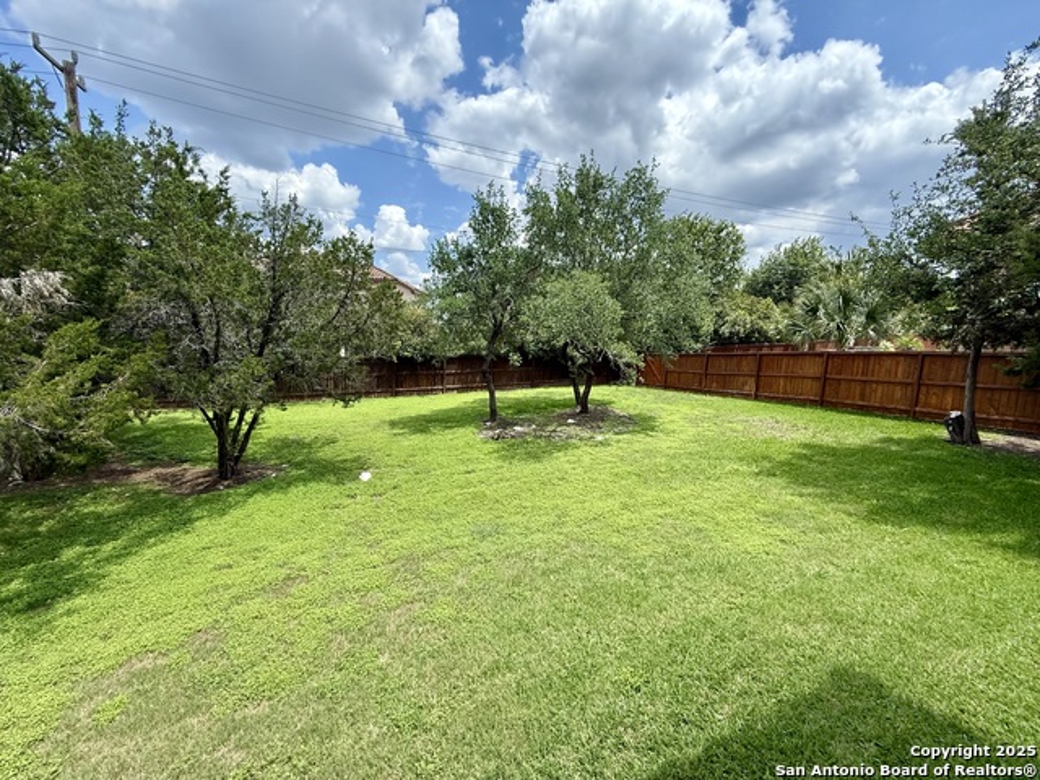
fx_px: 421
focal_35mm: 14
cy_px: 390
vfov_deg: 85.7
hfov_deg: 102.1
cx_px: 520
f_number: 2.2
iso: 64
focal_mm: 2.22
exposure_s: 1/876
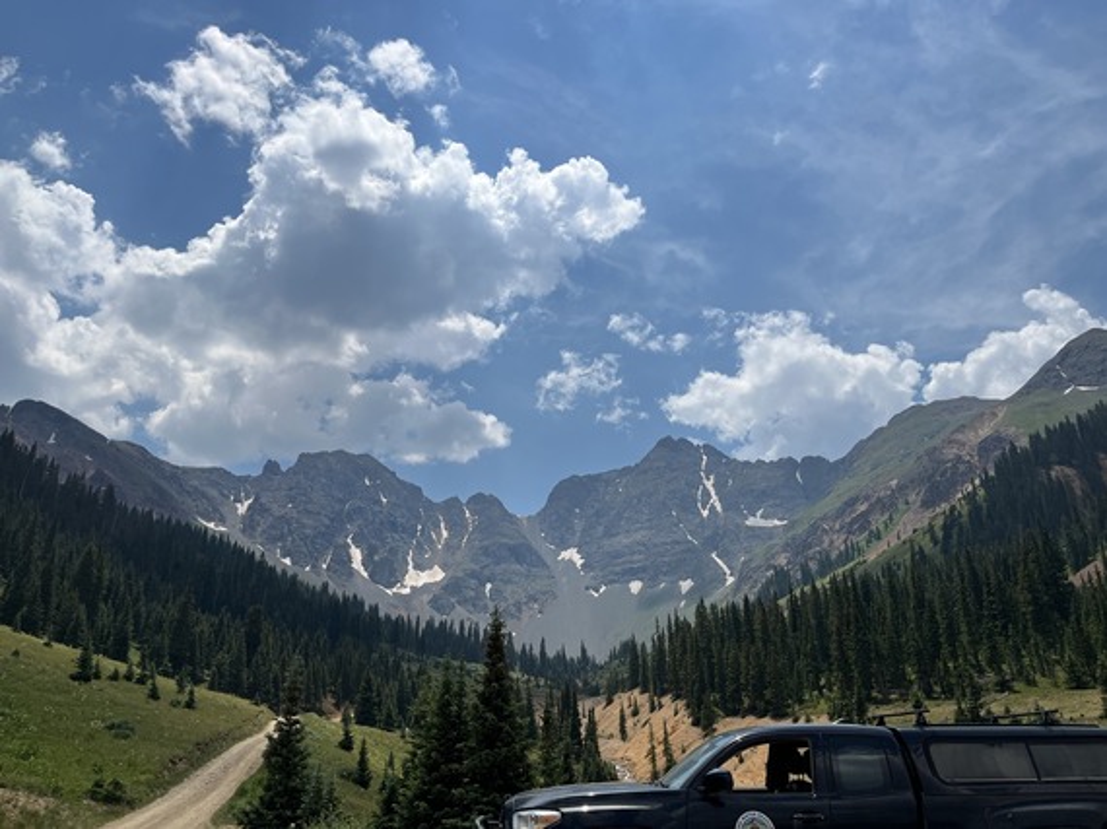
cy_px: 414
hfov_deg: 67.3
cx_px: 554
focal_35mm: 26
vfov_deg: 53.0
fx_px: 831
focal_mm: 5.1
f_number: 1.6
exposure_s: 1/9901
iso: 50
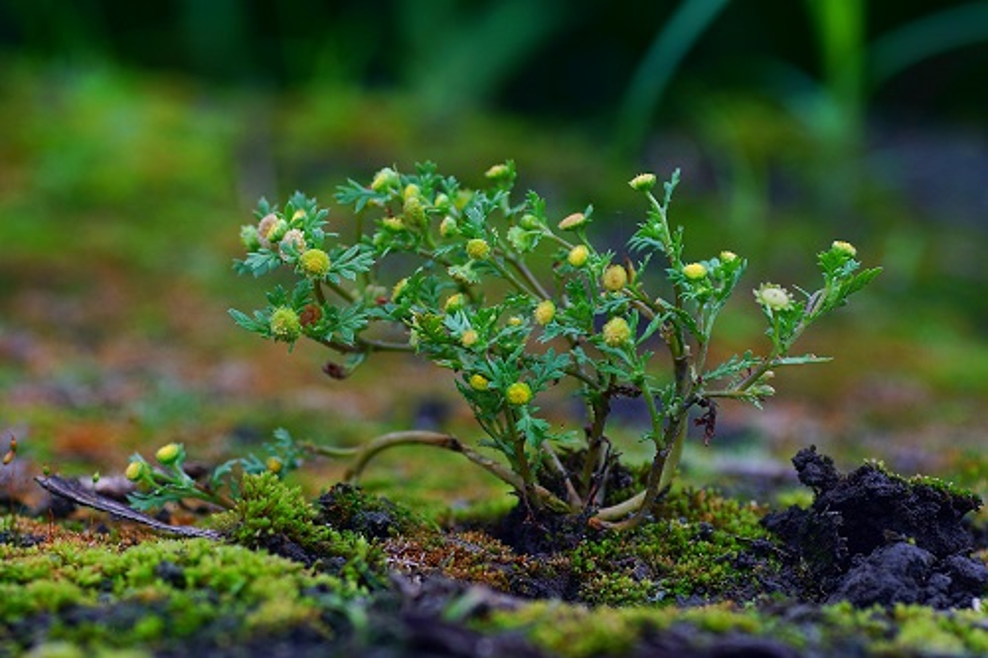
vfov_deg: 10.2
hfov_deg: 15.2
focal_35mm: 135
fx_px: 3704
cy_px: 329
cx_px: 494
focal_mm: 90
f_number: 4
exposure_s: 1/160
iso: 160
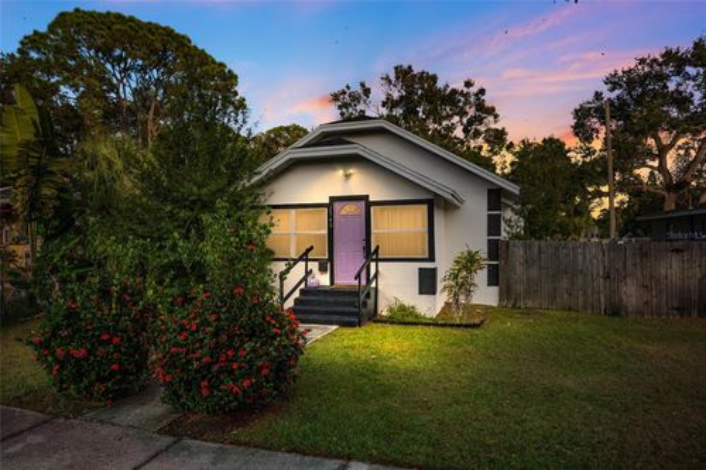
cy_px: 235
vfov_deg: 55.1
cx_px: 353
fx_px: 451
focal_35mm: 23
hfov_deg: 76.1
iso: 250
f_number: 9
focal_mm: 23
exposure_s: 1/320
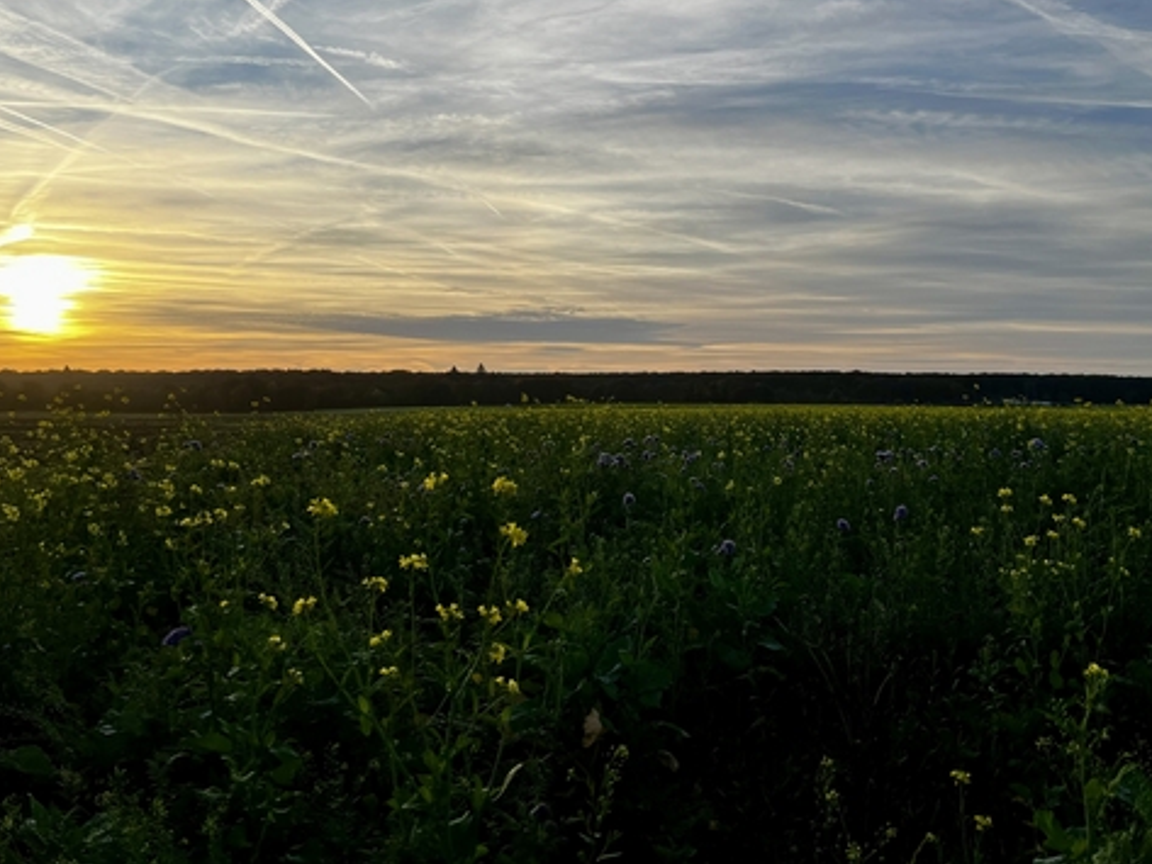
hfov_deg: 54.9
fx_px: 1098
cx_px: 697
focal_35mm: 33
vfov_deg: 42.7
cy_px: 341
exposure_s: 1/2268
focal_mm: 5.1
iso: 50
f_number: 1.6
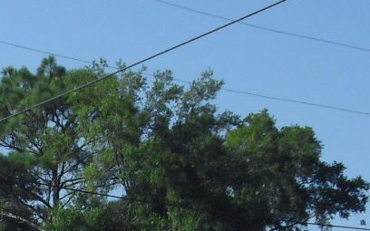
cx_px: 22
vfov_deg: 7.9
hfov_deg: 13.1
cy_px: 495
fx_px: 1593
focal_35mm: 158
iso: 100
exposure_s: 1/320
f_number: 8
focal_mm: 6.2
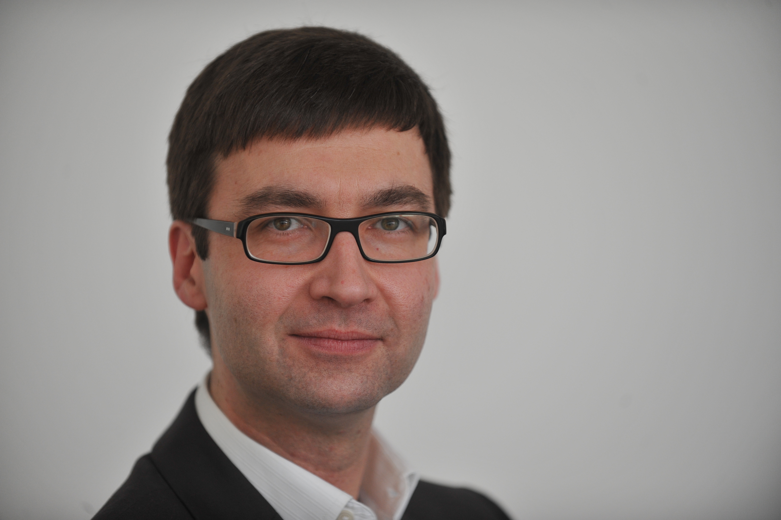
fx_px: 3035
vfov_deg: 9.8
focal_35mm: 140
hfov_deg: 14.7
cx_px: 390
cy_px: 260
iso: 800
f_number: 2.8
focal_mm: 140
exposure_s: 1/1000
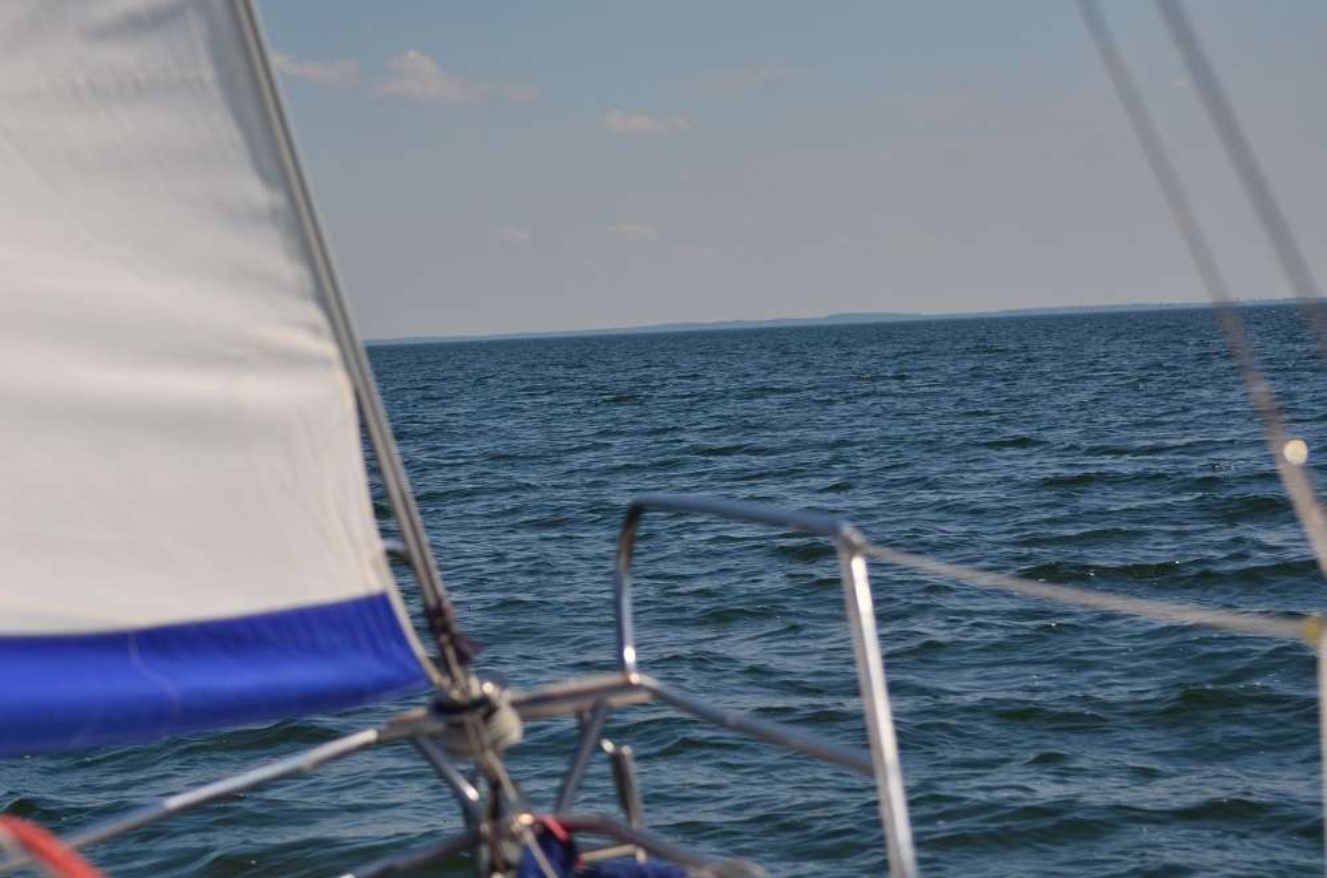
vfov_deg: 13.0
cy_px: 439
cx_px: 664
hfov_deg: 19.5
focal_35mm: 105
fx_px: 3861
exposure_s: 1/8000
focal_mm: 70
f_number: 4.5
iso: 250
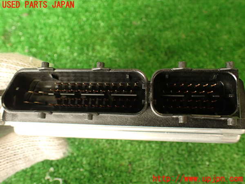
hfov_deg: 60.0
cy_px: 92
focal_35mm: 30
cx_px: 122
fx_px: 212
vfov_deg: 46.8
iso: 200
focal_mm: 5.4
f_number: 2.3
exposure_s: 1/30
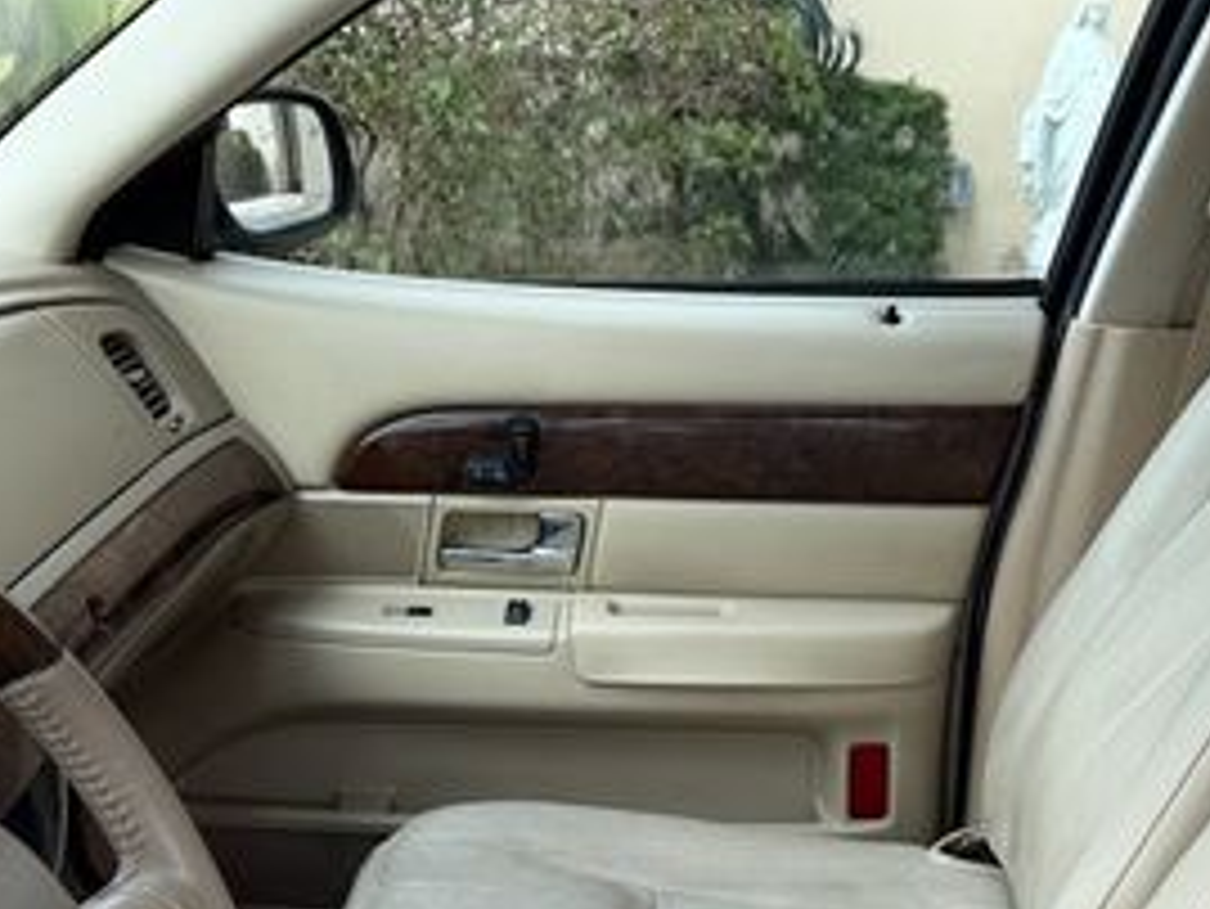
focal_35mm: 57
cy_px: 994
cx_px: 828
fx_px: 1993
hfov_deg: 33.4
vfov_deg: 24.1
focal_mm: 6.76
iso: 80
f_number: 1.78
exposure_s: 1/459
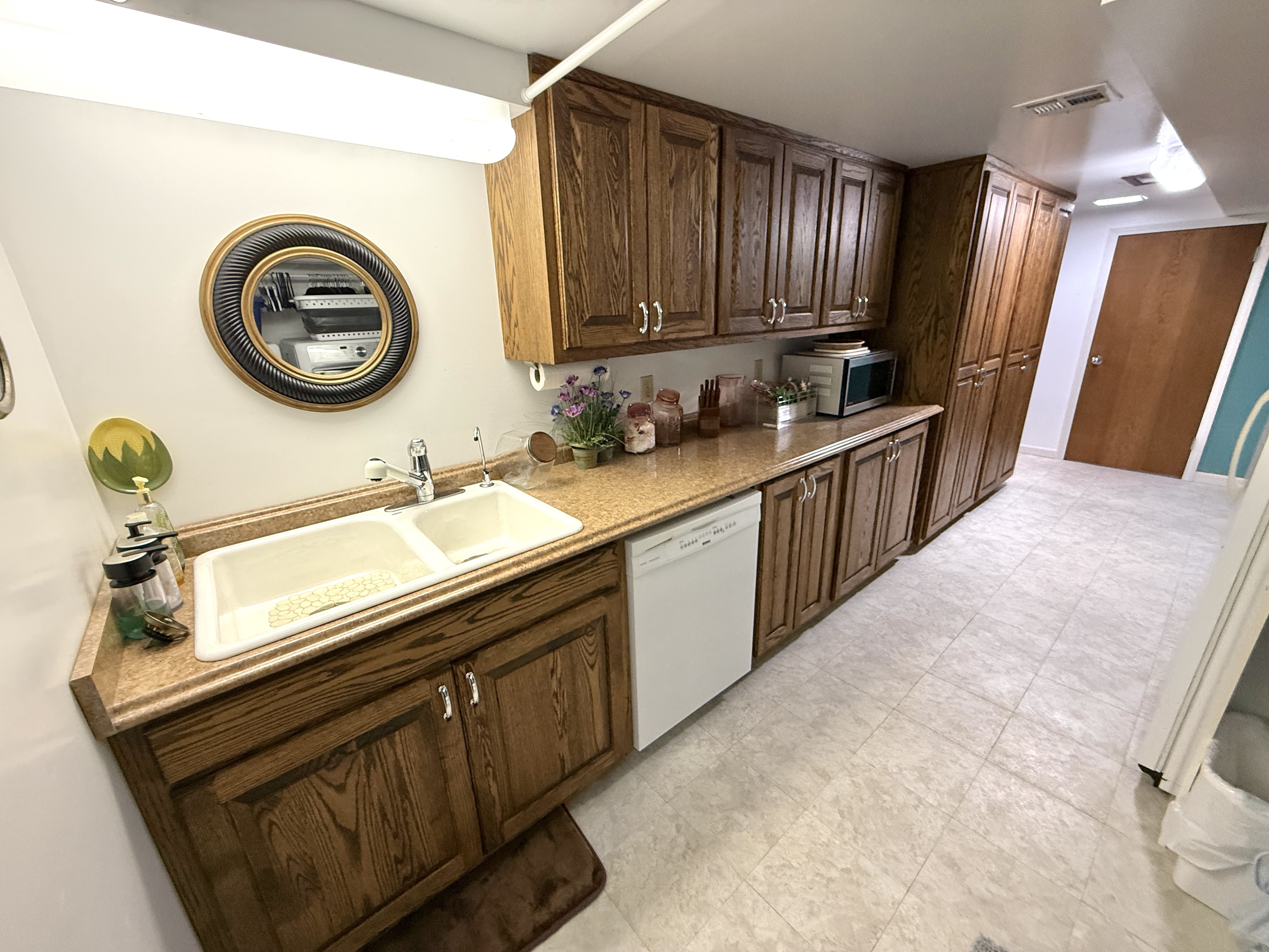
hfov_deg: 102.1
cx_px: 634
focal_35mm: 14
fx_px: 513
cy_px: 476
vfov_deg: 85.7
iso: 320
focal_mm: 2.22
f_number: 2.2
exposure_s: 1/60
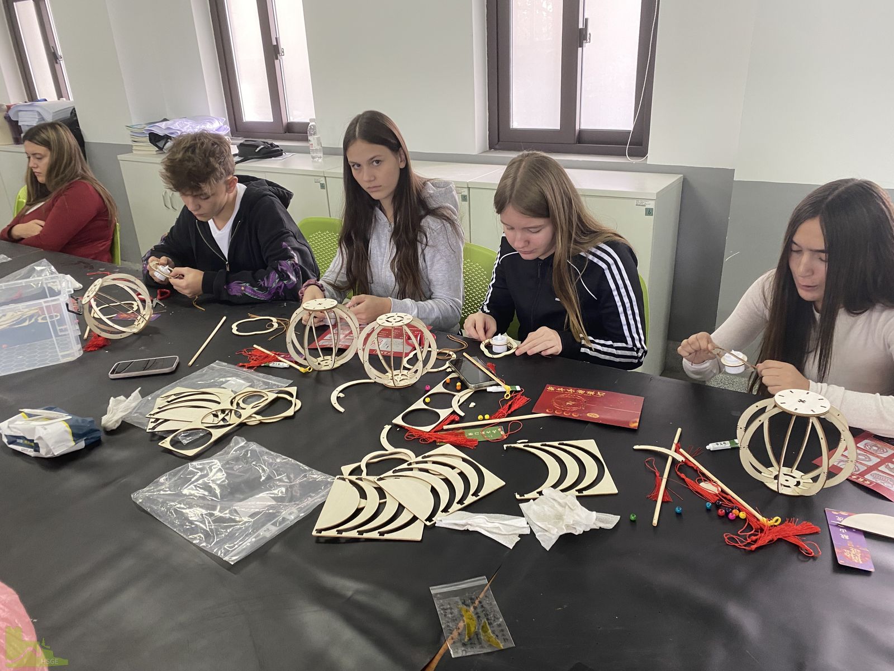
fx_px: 671
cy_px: 336
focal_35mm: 26
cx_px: 447
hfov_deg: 67.3
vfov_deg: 53.1
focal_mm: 4.25
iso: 125
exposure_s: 1/50
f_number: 1.8
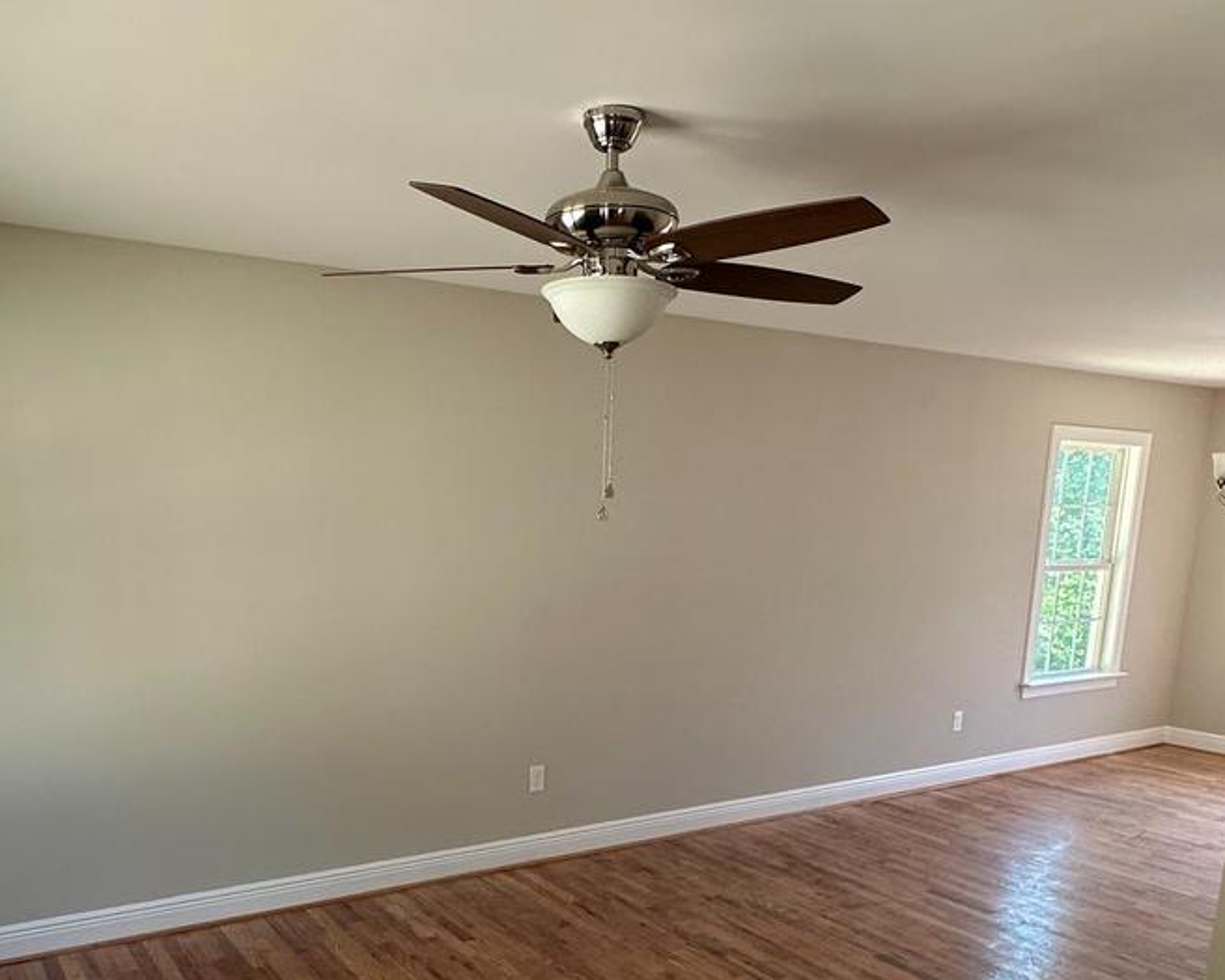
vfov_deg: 46.7
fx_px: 1088
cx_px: 534
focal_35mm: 30
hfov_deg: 58.6
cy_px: 735
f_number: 2.2
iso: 125
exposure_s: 1/99
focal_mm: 2.22
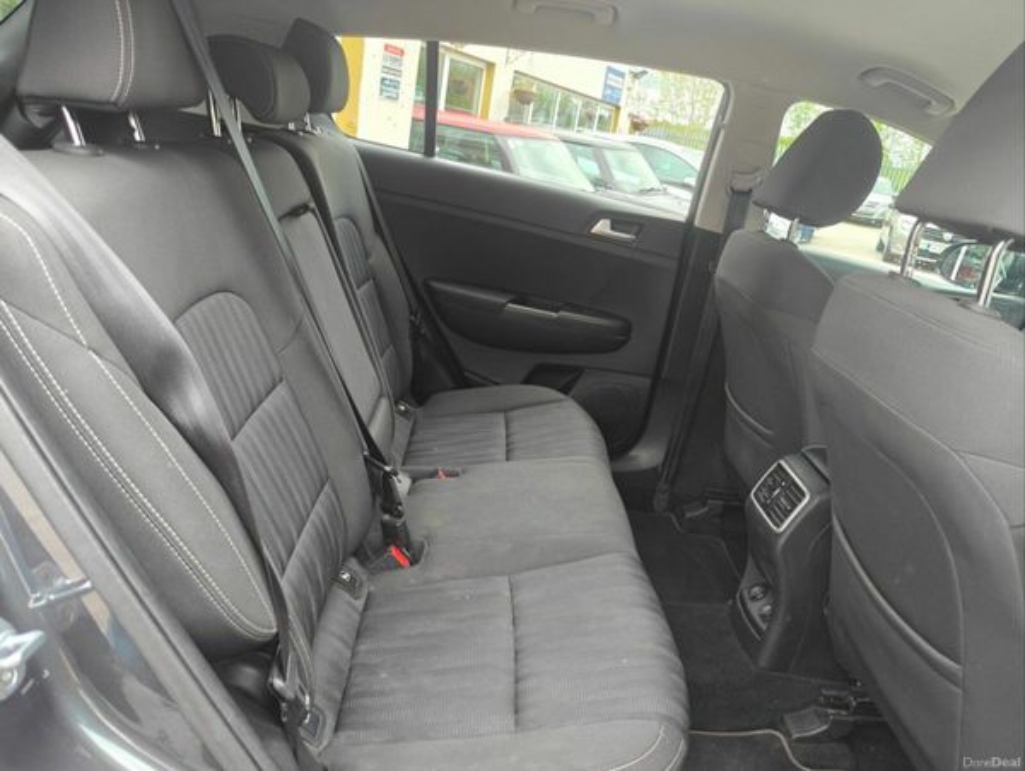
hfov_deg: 71.6
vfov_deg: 56.9
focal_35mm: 24
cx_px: 512
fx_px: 711
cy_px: 386
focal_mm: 6.06
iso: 200
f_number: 1.7
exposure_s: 1/100
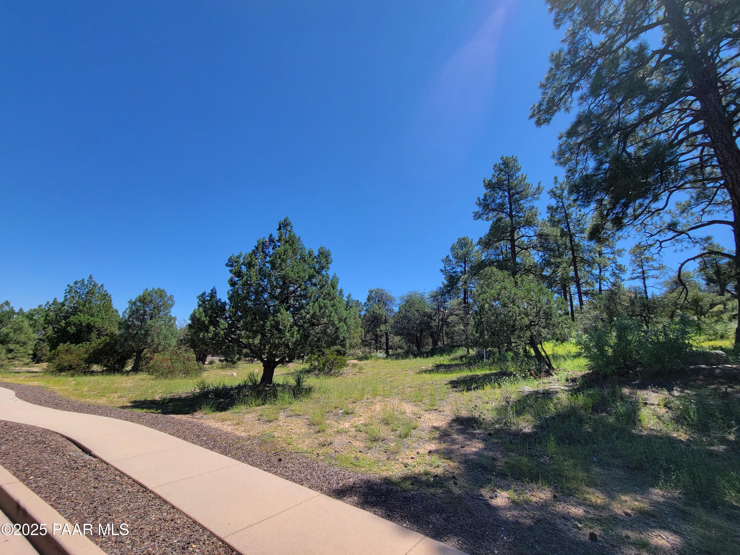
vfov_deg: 89.9
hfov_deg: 106.2
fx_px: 278
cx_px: 370
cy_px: 278
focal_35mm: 13
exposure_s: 1/1114
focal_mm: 2.2
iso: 50
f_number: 2.2
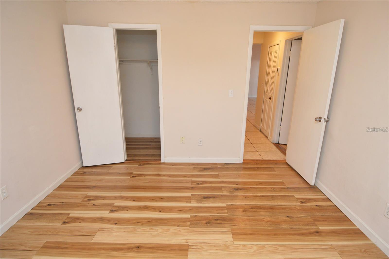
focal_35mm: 18
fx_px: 194
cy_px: 130
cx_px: 194
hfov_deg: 90.1
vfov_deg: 67.3
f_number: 4
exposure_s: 1/60
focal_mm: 12
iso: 800
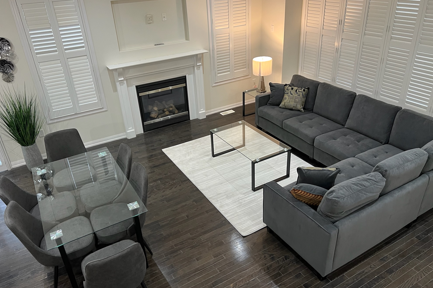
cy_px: 136
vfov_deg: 46.4
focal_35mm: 28
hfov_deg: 65.5
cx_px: 213
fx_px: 337
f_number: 1.5
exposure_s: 1/60
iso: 125
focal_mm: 5.7
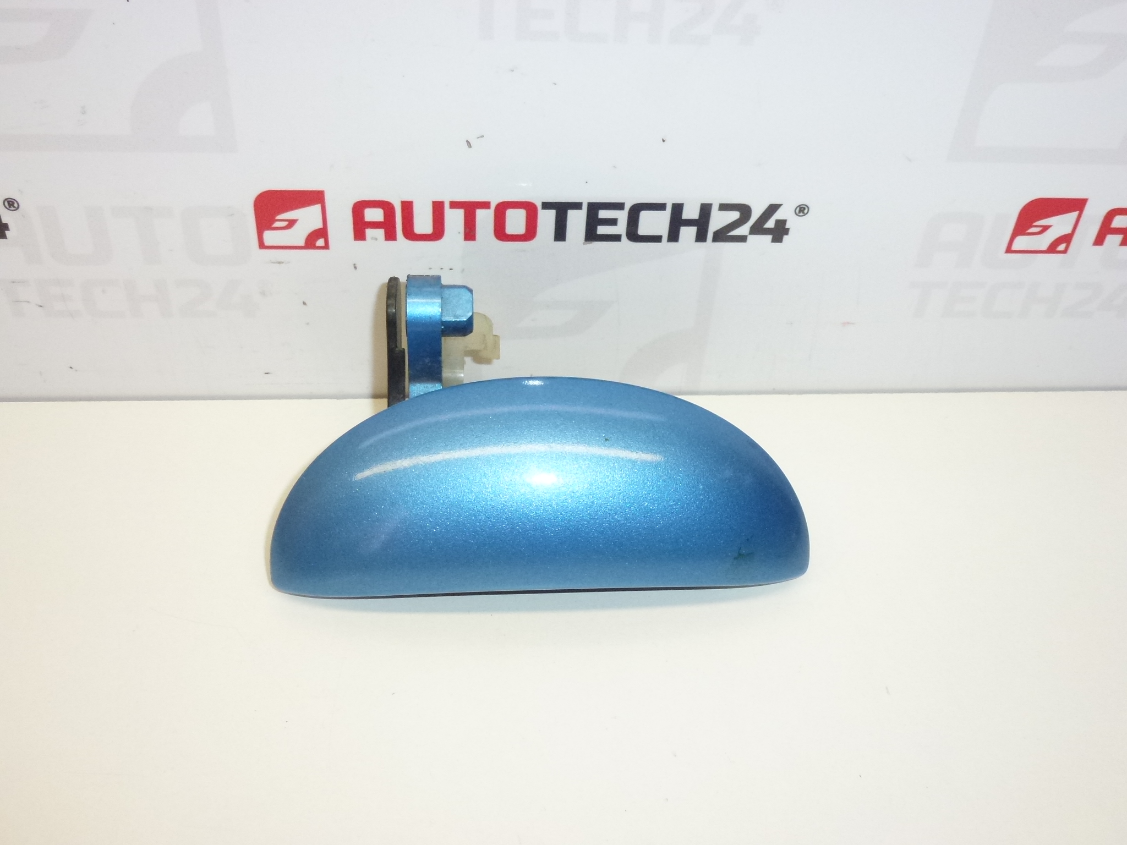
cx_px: 564
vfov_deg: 39.7
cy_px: 422
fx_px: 1172
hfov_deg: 51.4
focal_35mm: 36
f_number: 3.7
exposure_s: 1/320
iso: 400
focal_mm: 6.4
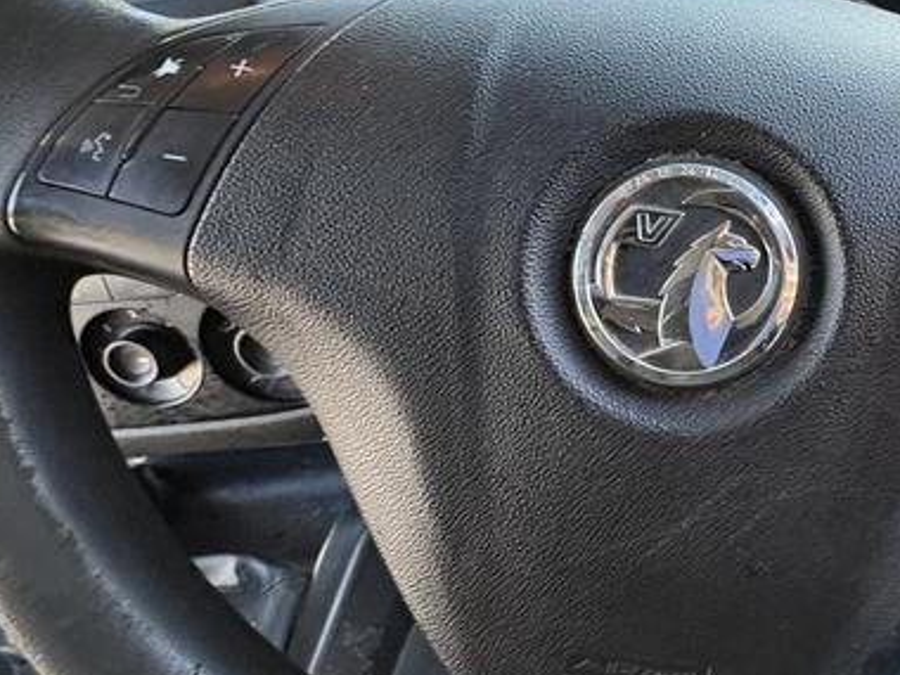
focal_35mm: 33
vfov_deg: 42.5
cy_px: 237
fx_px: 858
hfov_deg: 48.7
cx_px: 831
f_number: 2.2
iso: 250
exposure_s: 1/60
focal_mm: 2.22
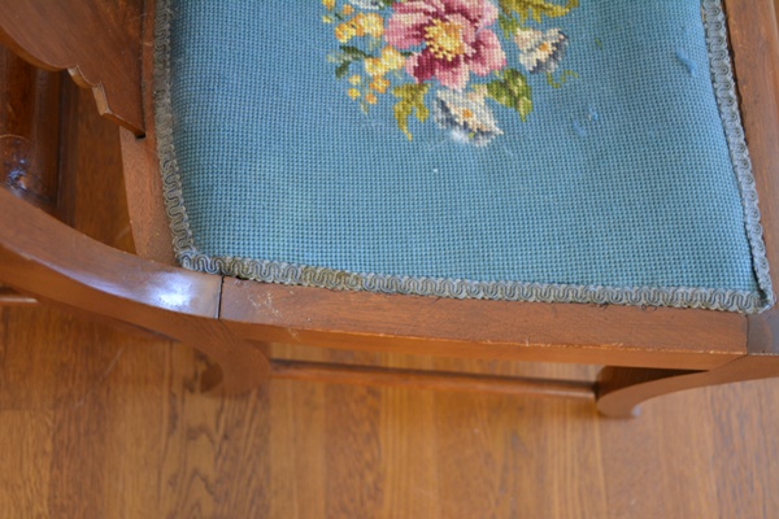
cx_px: 390
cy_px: 260
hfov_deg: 49.6
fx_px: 844
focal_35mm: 39
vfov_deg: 34.2
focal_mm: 26
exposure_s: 1/30
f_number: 4.2
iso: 1100
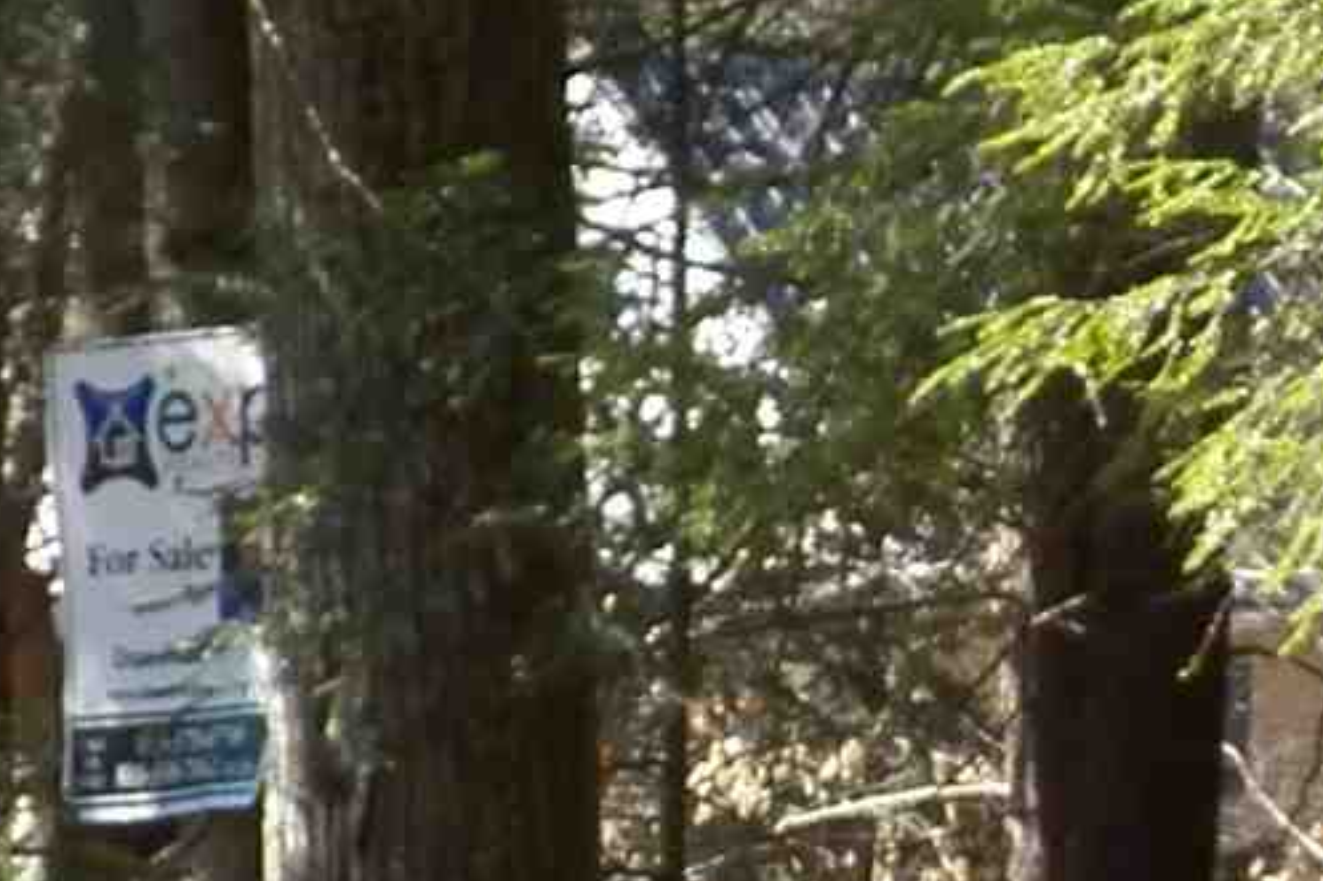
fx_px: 6612
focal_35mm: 180
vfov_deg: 7.6
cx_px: 1917
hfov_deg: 11.0
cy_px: 1038
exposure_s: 1/320
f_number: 4
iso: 125
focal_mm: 4.9
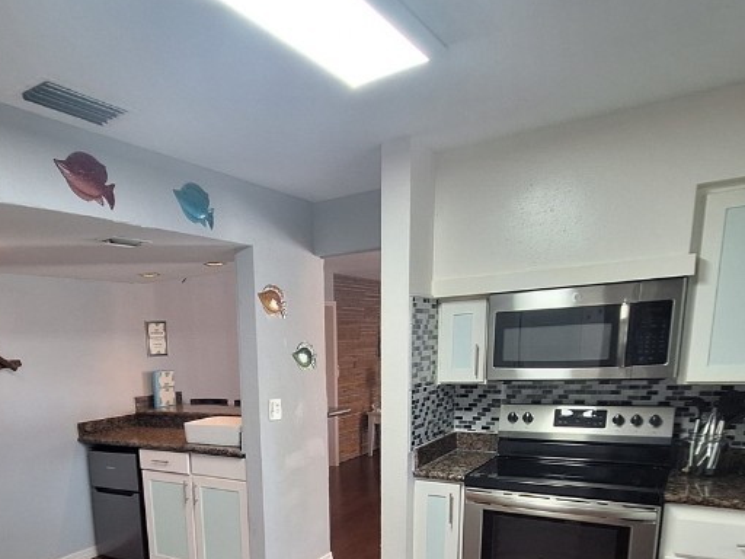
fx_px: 560
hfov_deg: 65.5
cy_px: 470
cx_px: 246
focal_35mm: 26
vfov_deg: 49.0
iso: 80
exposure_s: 1/40
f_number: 2.2
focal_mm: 1.74
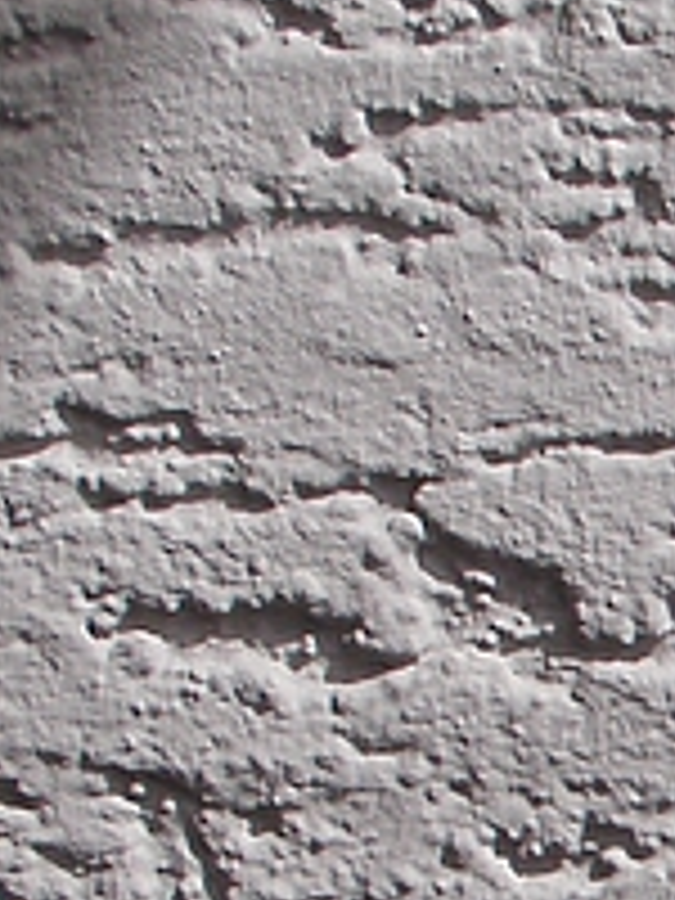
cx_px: 1267
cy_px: 868
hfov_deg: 6.9
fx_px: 5408
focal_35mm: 208
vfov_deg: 9.5
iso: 80
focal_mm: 6.7
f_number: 3.5
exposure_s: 1/640
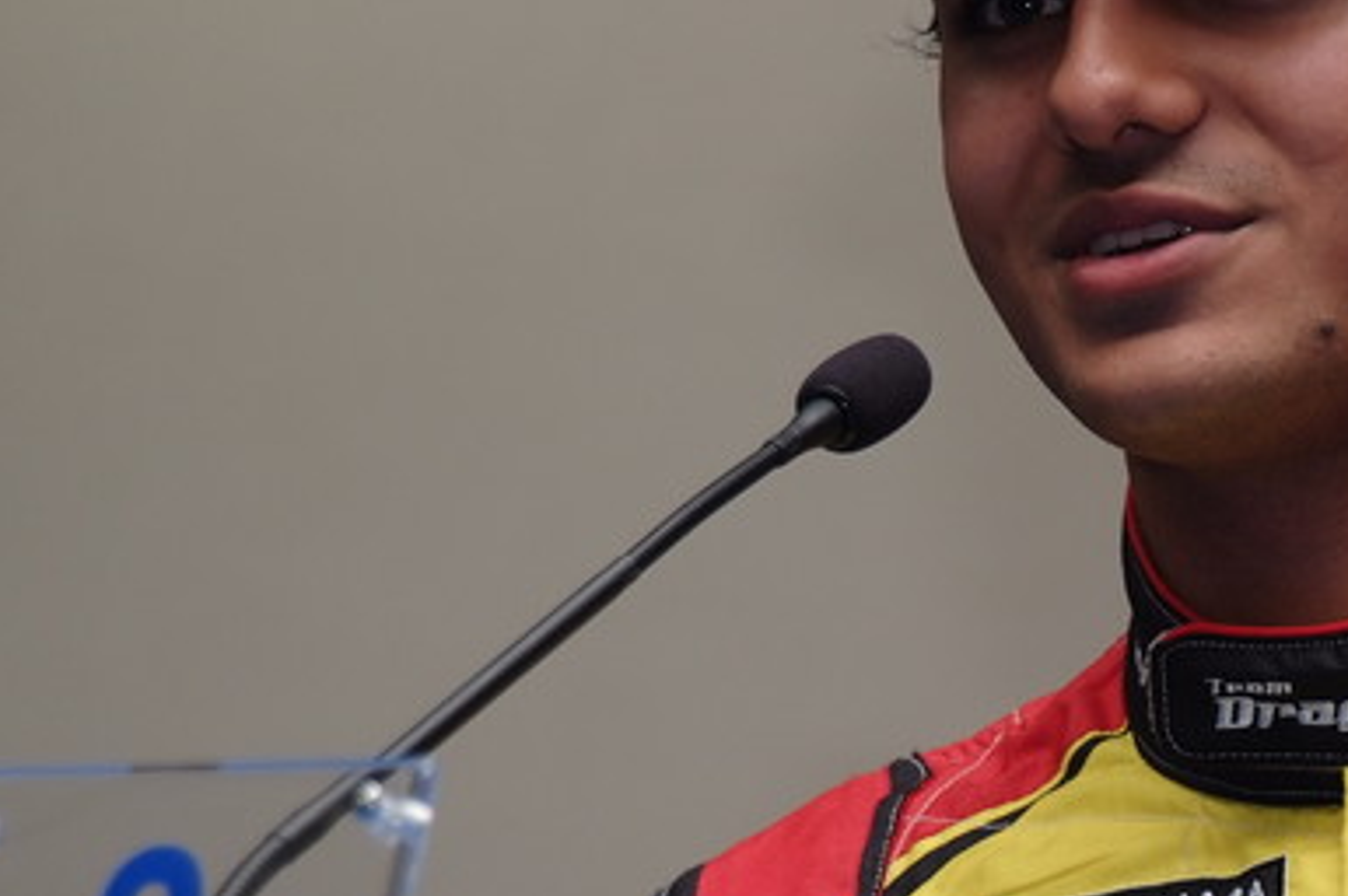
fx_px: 13169
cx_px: 1113
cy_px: 388
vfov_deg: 3.9
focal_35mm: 352
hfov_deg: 5.9
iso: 400
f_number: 5.6
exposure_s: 1/125
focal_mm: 125
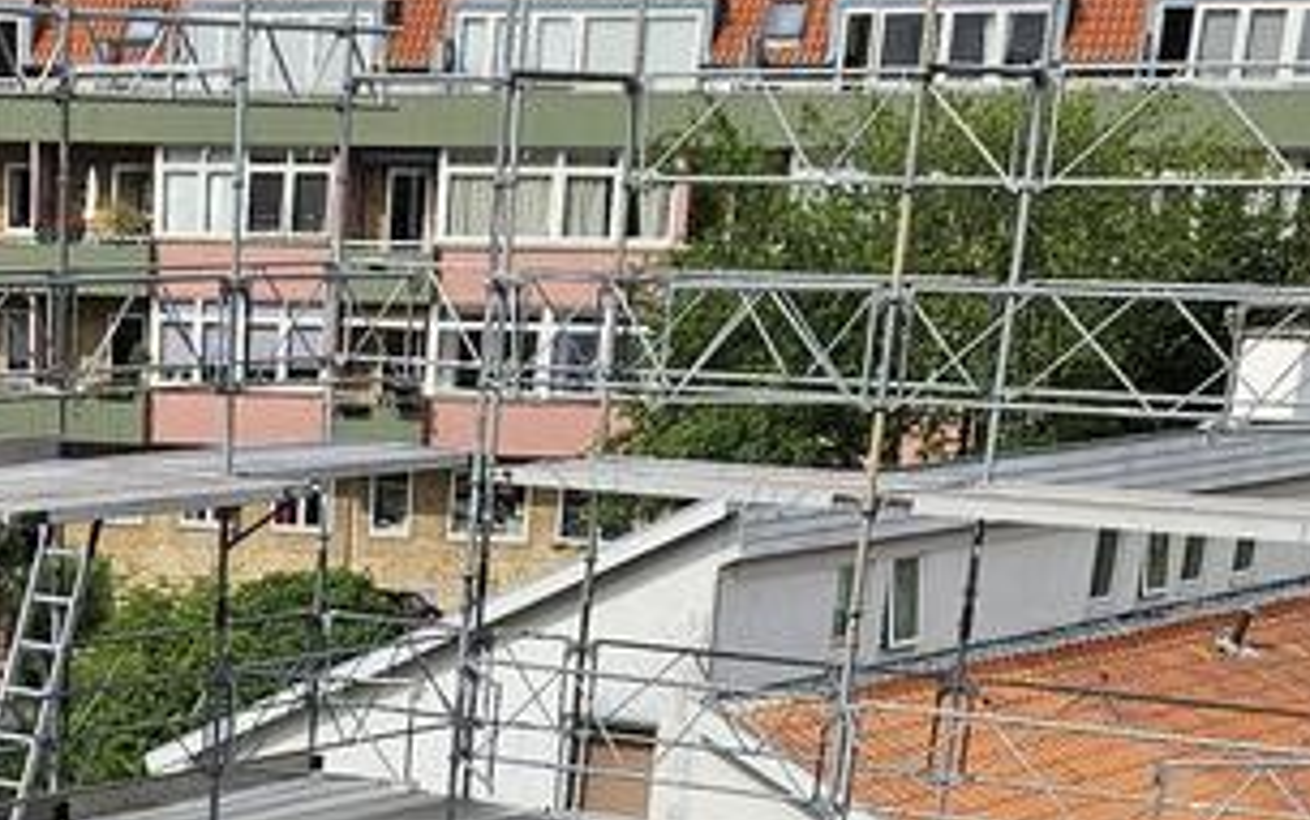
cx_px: 26
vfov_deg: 12.1
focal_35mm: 92
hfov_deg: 21.8
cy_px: 1795
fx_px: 3286
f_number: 1.8
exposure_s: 1/1650
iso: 25
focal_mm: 5.4
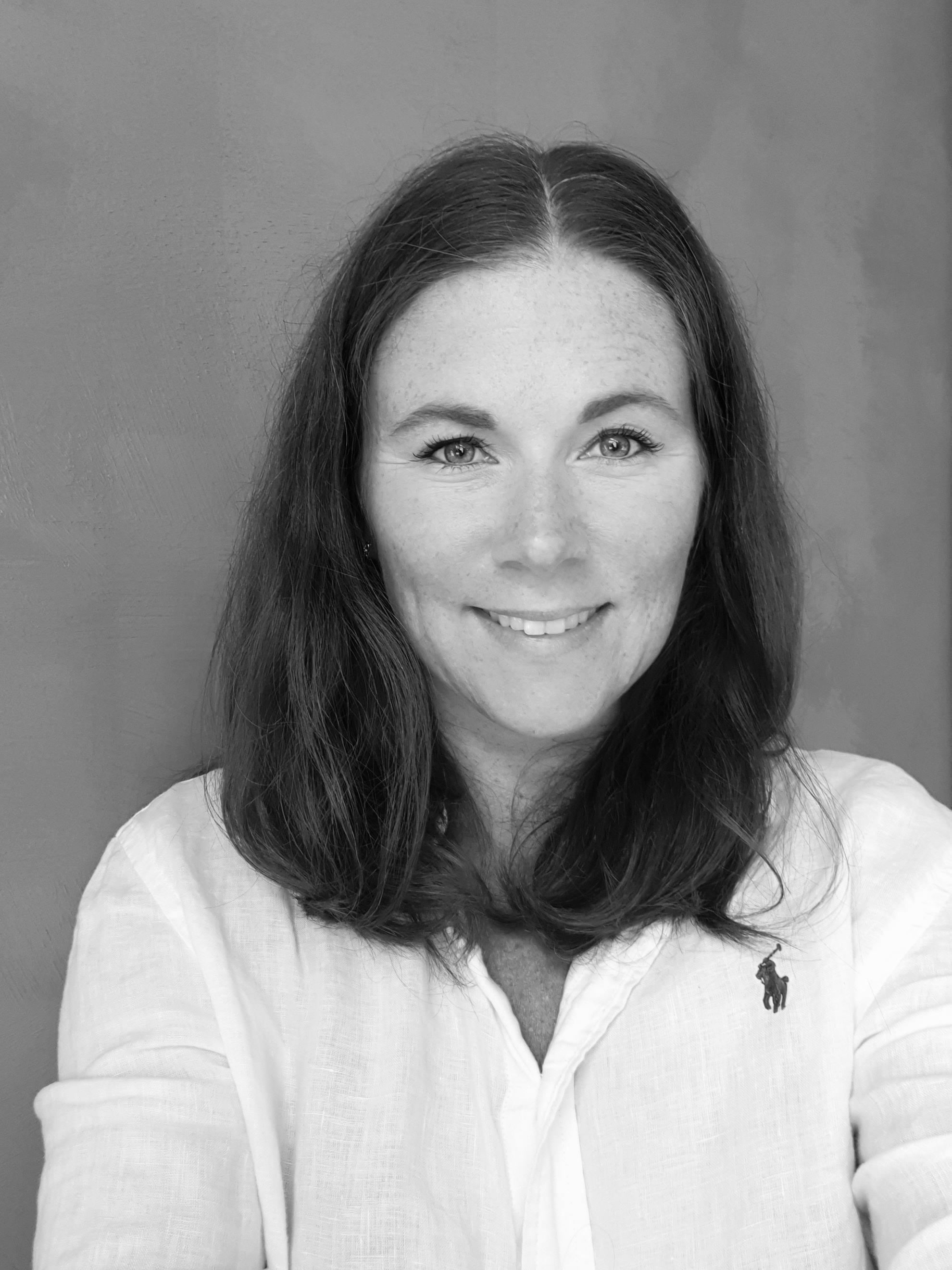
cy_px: 635
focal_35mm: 31
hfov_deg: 45.4
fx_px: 1137
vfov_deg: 58.4
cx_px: 476
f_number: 1.7
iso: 100
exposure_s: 1/50
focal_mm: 2.92
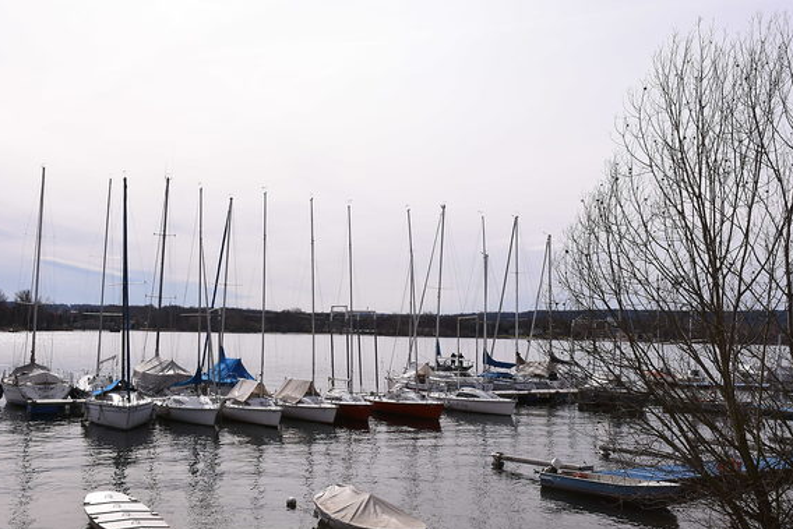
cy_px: 257
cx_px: 405
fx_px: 837
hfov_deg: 50.7
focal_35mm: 38
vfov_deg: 35.1
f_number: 8
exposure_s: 1/1250
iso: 250
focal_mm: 24
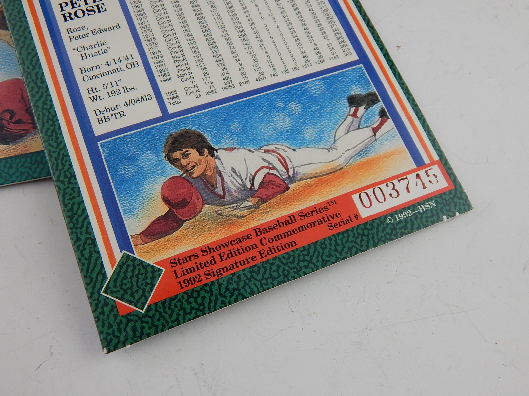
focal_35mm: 31
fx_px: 474
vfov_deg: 45.4
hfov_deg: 58.4
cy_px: 198
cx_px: 264
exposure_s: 1/100
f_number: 3.2
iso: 400
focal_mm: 5.6
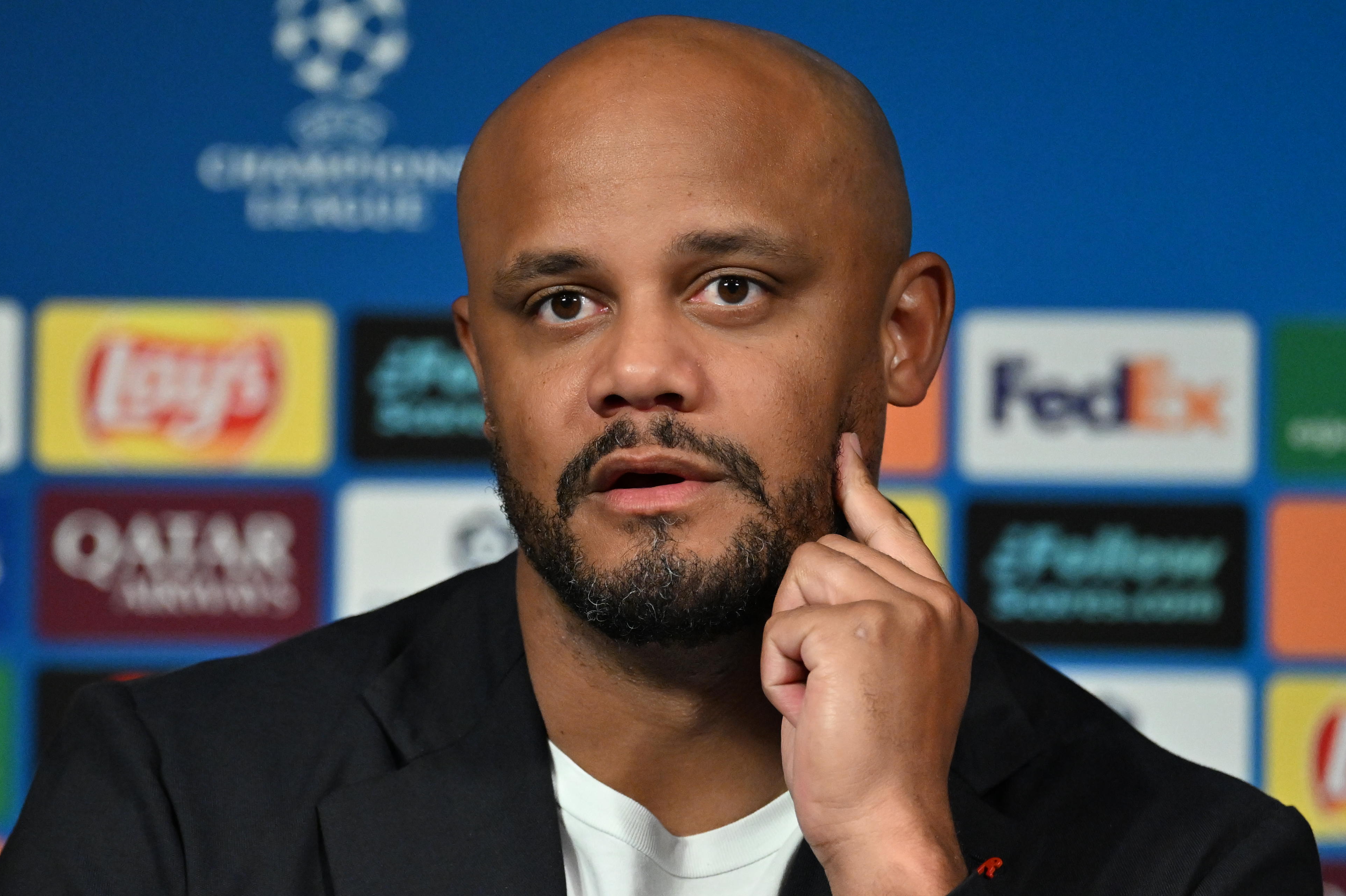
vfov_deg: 3.3
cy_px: 477
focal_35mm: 419
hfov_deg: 4.9
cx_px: 595
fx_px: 15661
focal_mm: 200
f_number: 2.8
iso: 2000
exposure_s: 1/640
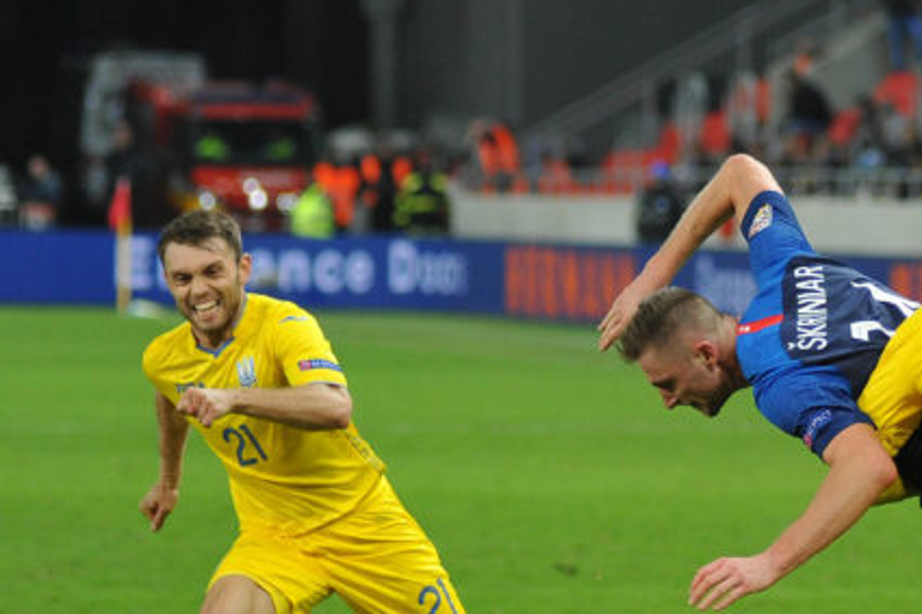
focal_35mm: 226
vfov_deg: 6.1
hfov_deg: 9.1
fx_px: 5786
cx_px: 746
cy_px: 545
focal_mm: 125
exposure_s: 1/1000
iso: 1600
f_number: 3.2
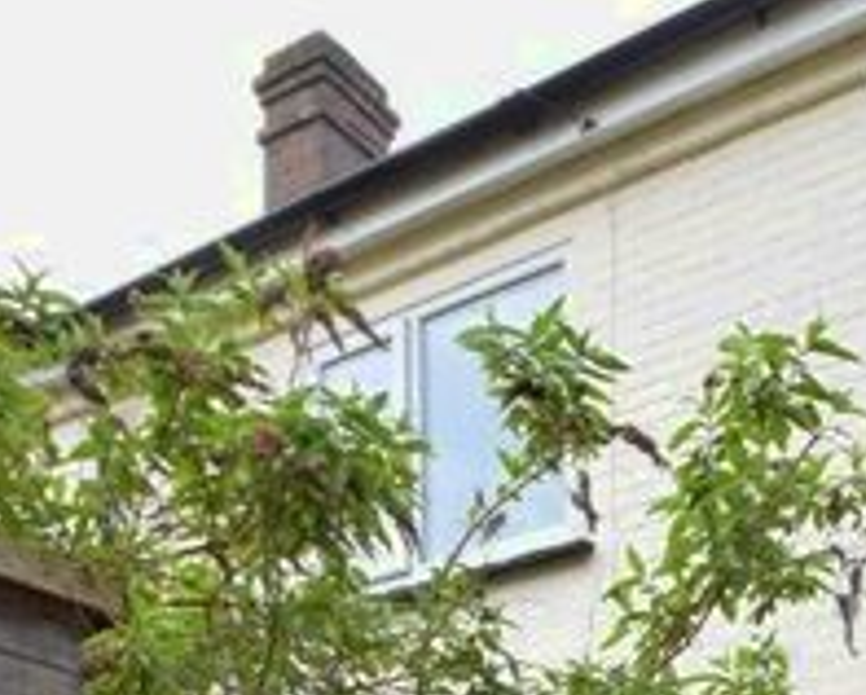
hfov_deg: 36.3
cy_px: 1023
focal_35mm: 50
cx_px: 668
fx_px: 1283
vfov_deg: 24.2
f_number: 8
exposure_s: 1/250
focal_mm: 10
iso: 360
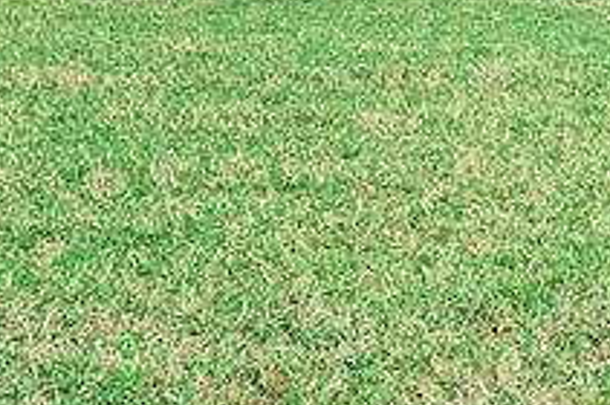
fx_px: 964
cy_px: -58
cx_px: 697
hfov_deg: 30.7
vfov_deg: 22.2
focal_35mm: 57
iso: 100
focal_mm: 10
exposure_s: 1/125
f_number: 11
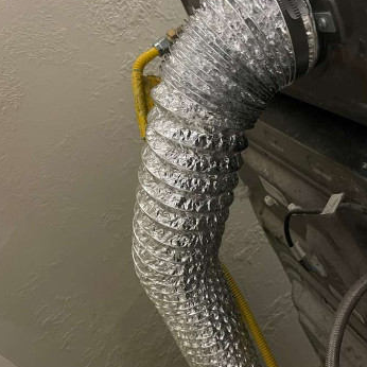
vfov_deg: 41.6
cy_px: 228
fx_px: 480
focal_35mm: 40
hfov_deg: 41.8
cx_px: 201
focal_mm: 4
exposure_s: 1/695
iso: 20
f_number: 1.8
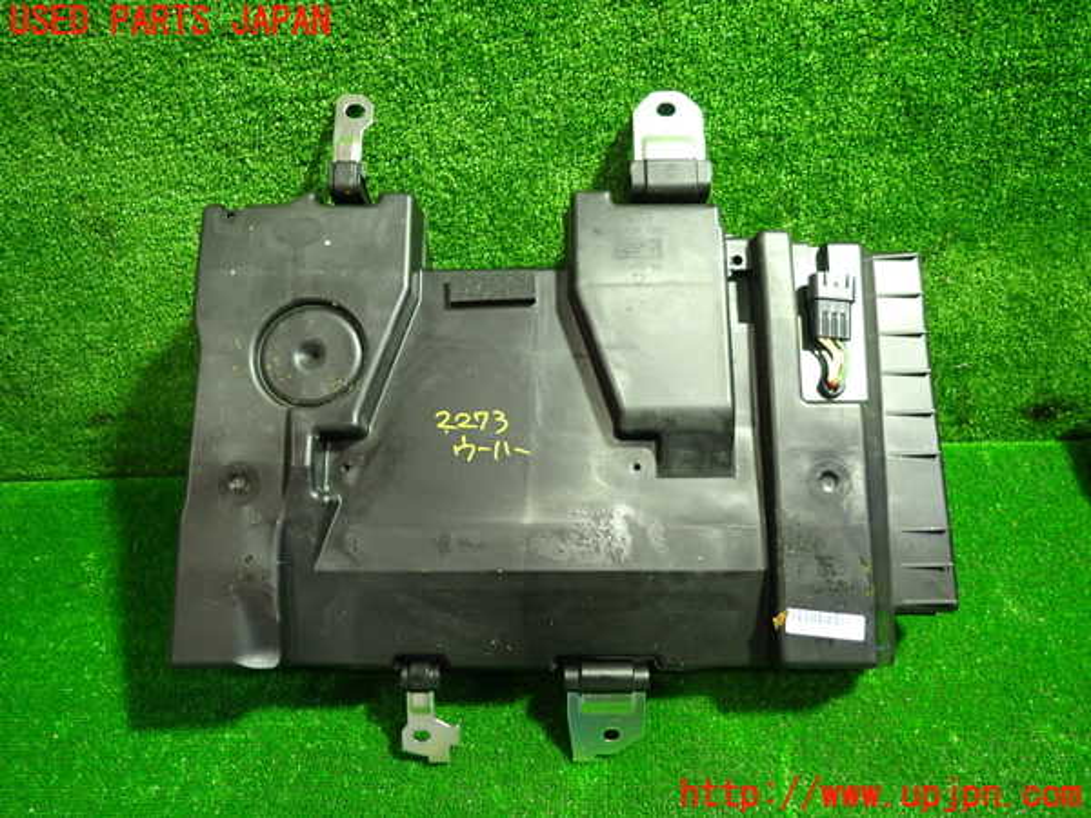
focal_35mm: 25
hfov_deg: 69.4
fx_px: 788
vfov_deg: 54.9
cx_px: 546
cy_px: 409
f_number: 2
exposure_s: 1/30
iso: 400
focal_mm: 4.5
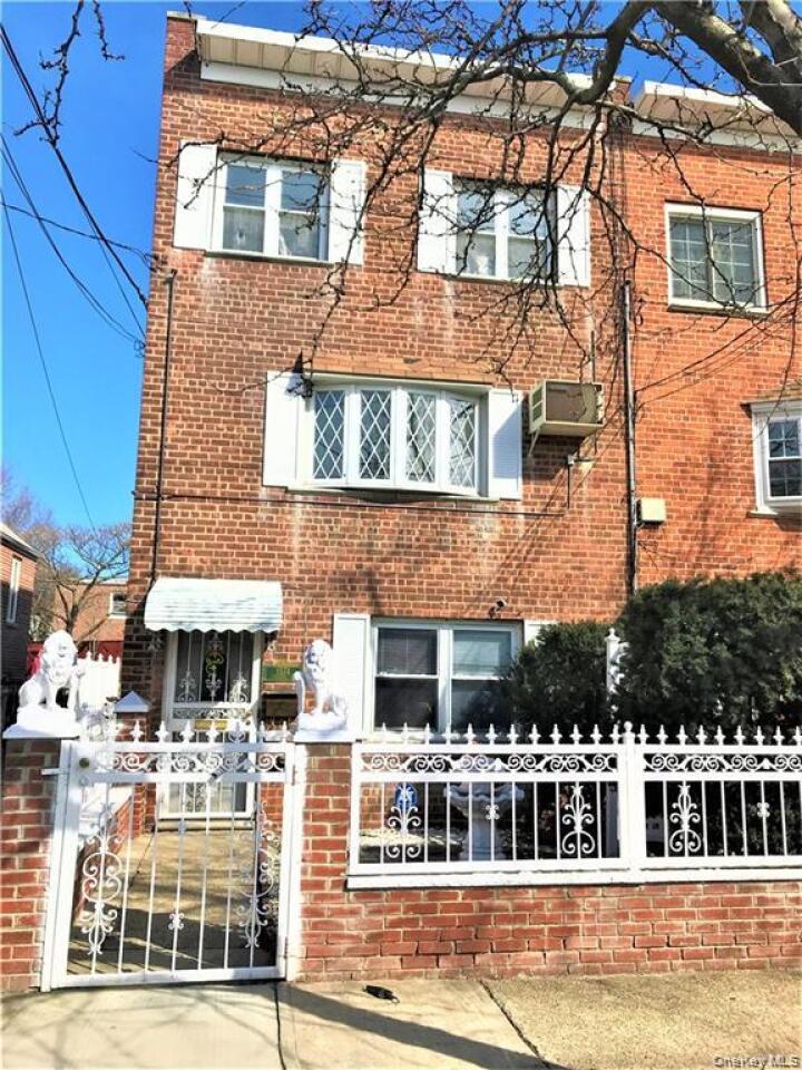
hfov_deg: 49.7
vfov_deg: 63.4
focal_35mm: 28
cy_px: 535
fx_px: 865
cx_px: 401
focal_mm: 3.99
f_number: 1.8
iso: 20
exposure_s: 1/3690
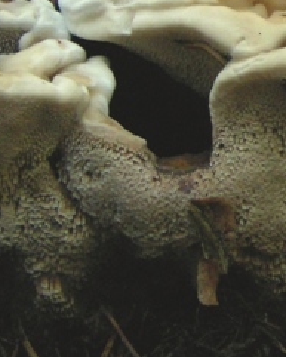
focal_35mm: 123
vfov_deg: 15.3
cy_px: -1
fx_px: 1301
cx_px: 419
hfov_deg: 12.0
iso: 200
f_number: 3.5
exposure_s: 1/19.4
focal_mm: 6.3
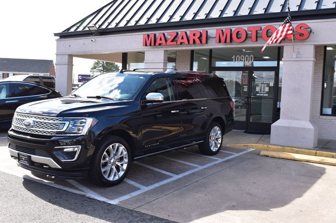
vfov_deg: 36.8
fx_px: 336
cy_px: 112
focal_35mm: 36
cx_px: 168
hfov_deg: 53.2
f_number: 10
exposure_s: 1/200
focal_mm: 24
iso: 400
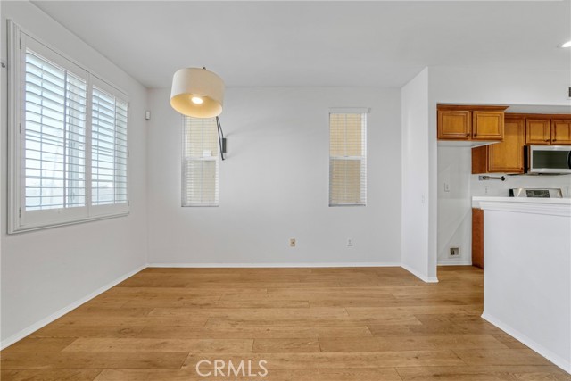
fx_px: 262
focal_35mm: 16
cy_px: 190
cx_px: 286
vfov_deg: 72.1
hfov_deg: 95.0
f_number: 5.6
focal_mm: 11
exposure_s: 1/20
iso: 100
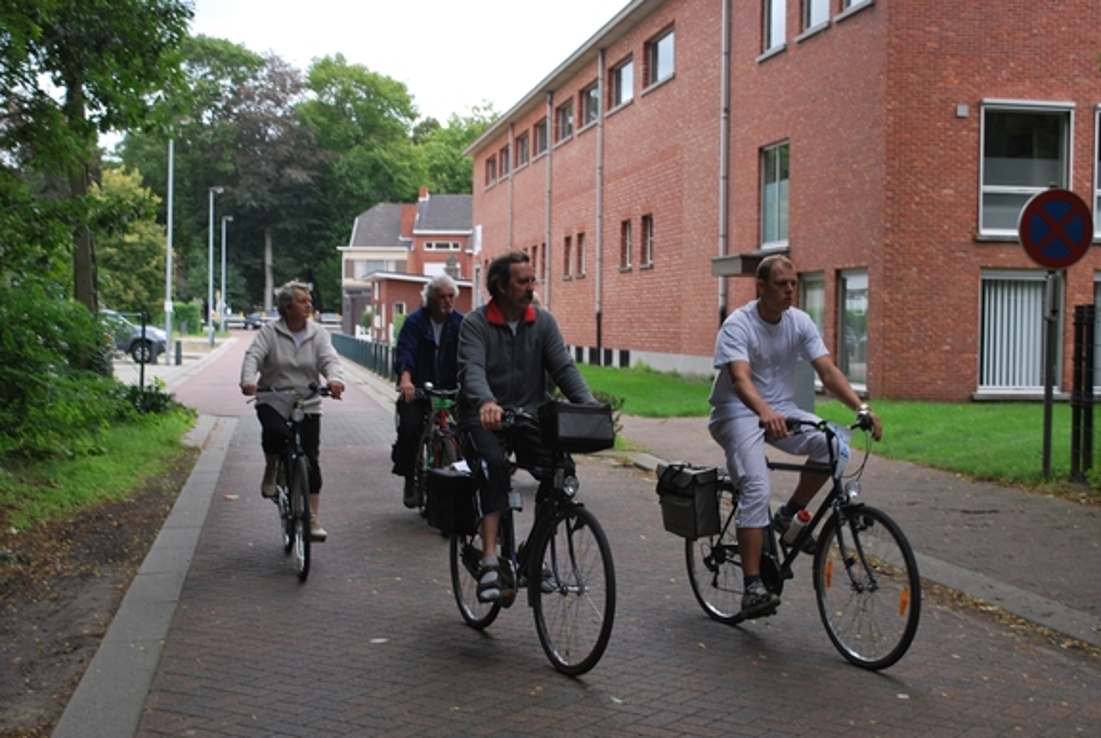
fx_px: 1532
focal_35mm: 50
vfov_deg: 27.1
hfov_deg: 39.5
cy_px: 380
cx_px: 543
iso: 140
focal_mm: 32
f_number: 5.6
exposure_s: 1/125
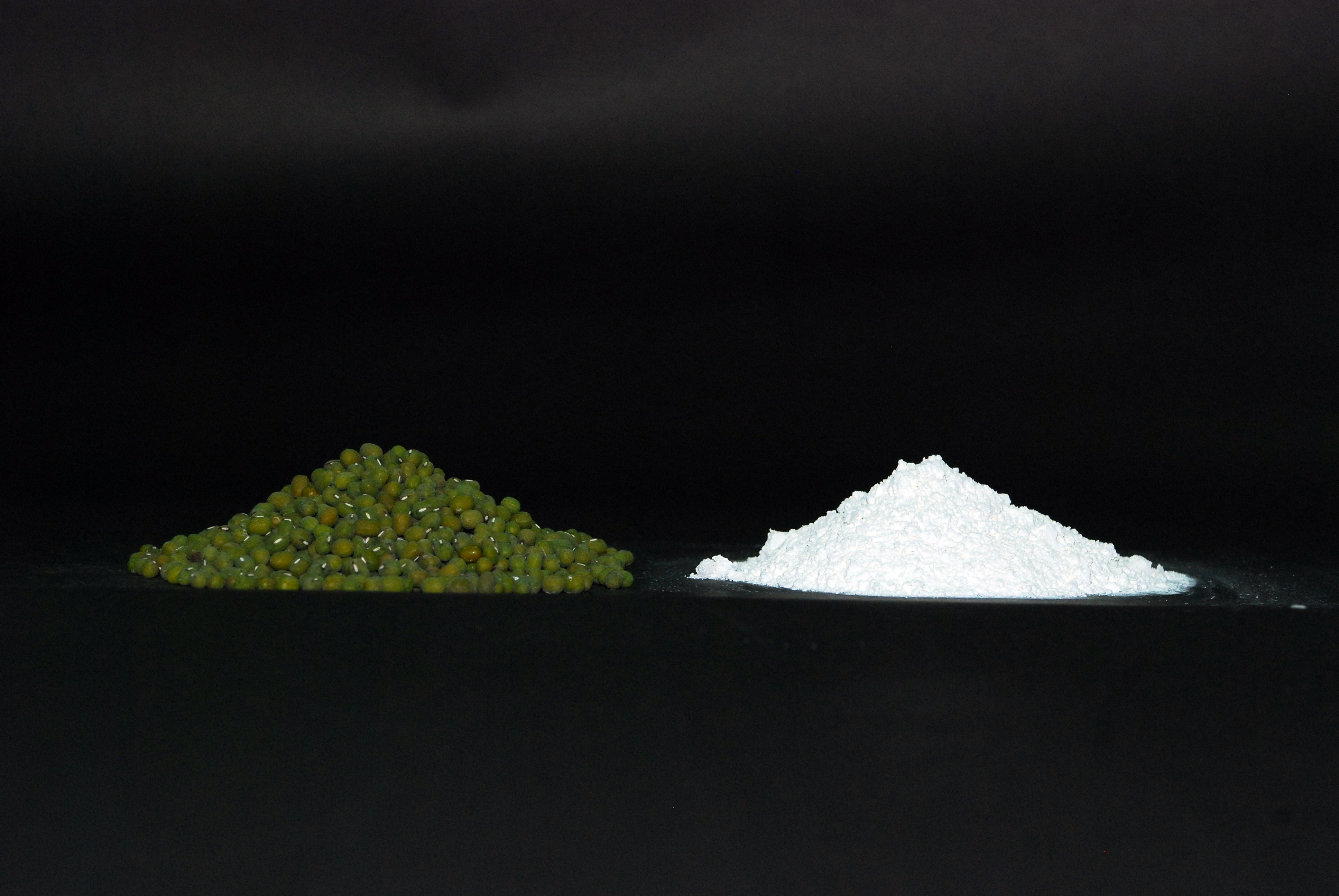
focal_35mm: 93
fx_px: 3463
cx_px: 670
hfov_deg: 21.9
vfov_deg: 14.7
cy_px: 448
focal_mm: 62
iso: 500
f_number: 8
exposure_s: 1/60
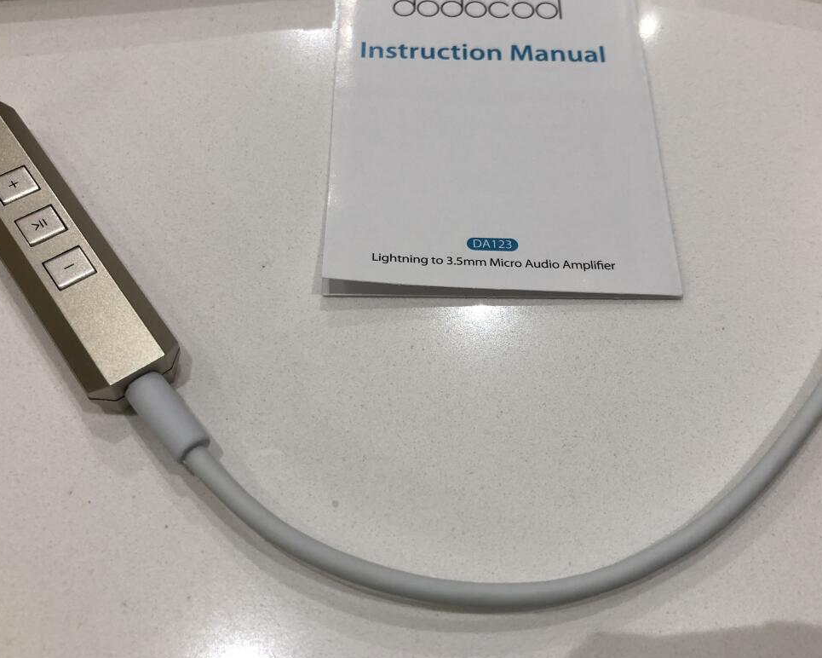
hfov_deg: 52.8
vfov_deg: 43.3
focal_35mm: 34
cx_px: 444
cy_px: 294
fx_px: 827
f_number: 1.8
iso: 25
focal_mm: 4
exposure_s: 1/33
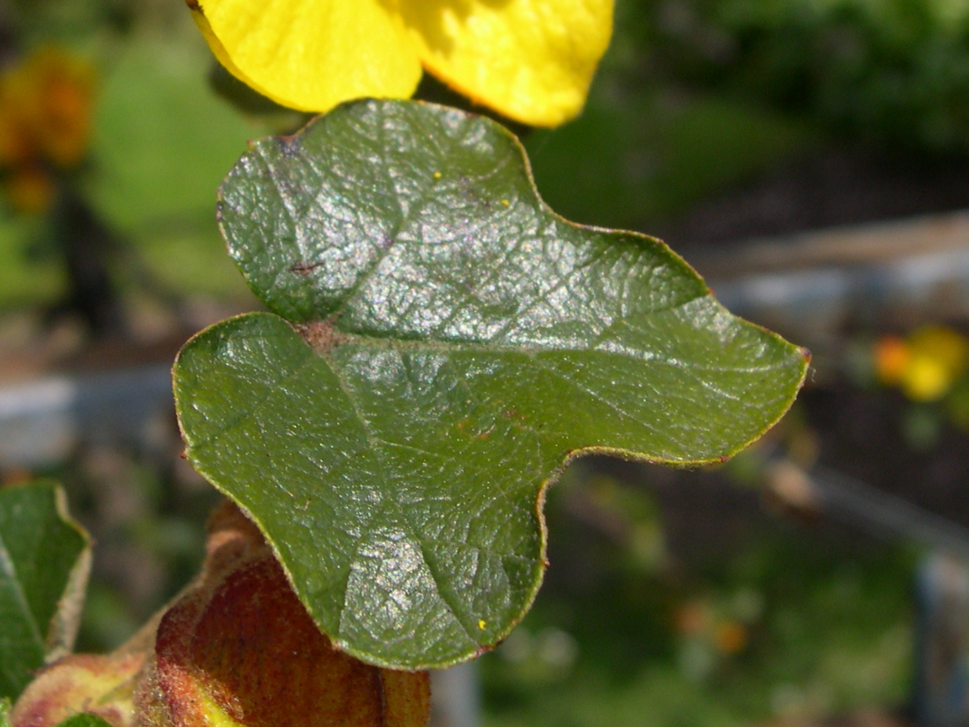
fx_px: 1064
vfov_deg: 37.7
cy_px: 364
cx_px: 484
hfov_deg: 49.0
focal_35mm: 38
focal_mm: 8
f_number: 7.6
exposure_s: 1/219
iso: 100
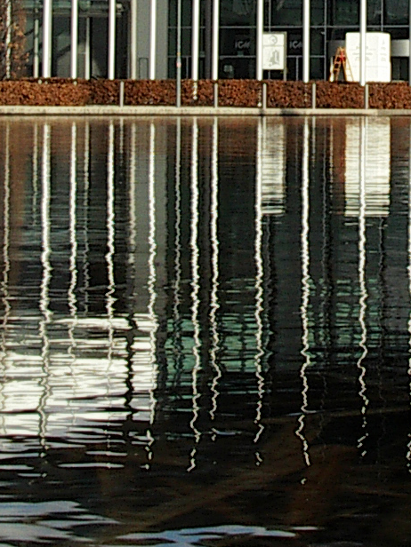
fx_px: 2739
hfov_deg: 8.5
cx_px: 464
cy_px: -86
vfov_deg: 11.2
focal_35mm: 173
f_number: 5.5
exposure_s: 1/320
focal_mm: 7.8
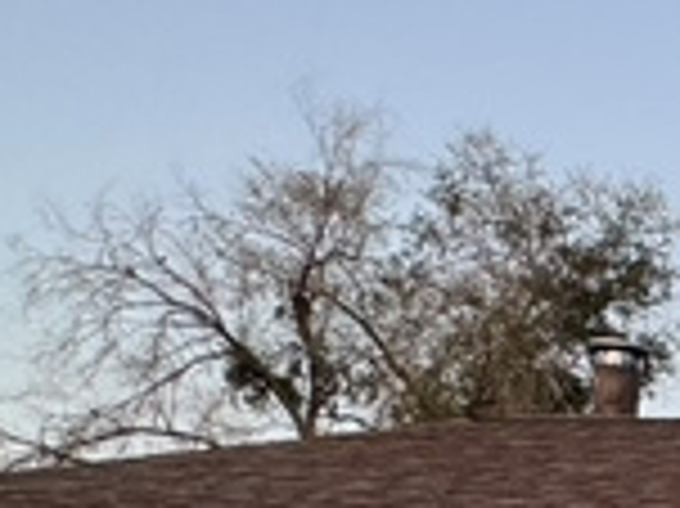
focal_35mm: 95
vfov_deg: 14.7
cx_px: 1792
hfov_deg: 13.0
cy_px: 701
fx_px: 1865
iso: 40
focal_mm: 2.22
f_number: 2.2
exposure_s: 1/154
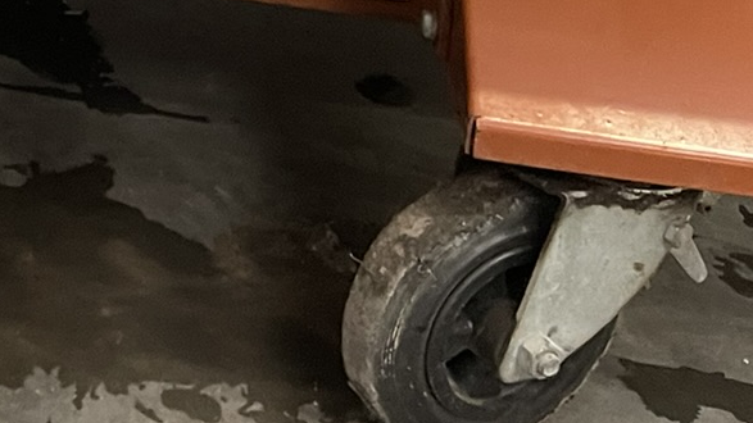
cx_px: -477
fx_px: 1897
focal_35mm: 95
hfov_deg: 18.8
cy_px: -513
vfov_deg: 11.1
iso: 320
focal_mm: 5.1
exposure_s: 1/60
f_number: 1.6
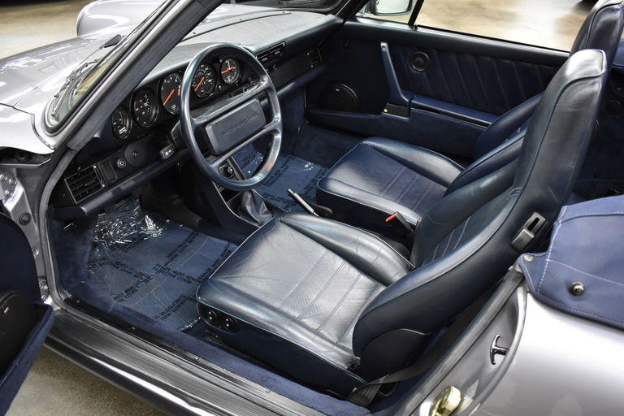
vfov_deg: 41.7
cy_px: 208
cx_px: 312
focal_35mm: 32
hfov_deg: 59.5
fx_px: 546
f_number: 3.8
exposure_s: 1/30
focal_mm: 21
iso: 1600
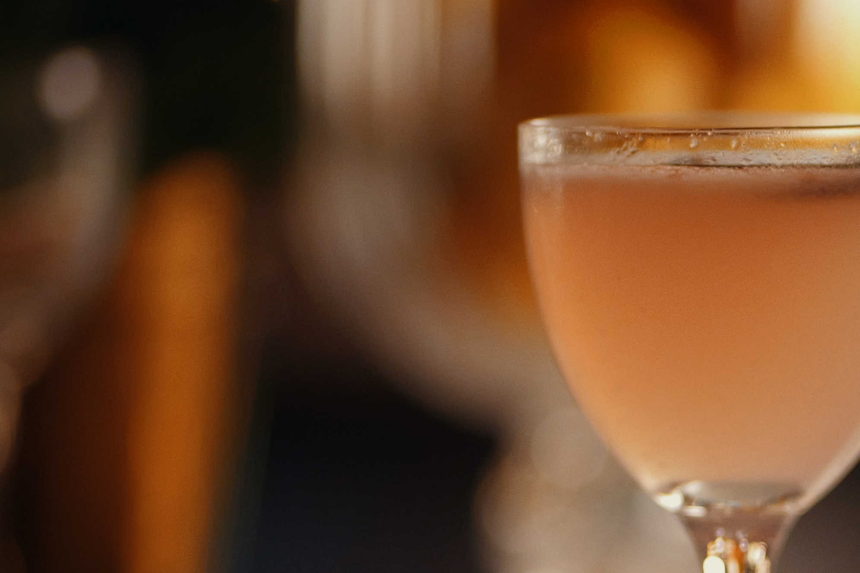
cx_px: 1084
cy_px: 536
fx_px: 6115
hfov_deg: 8.0
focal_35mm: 256
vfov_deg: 5.4
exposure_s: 1/250
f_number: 1.8
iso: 4000
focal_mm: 85
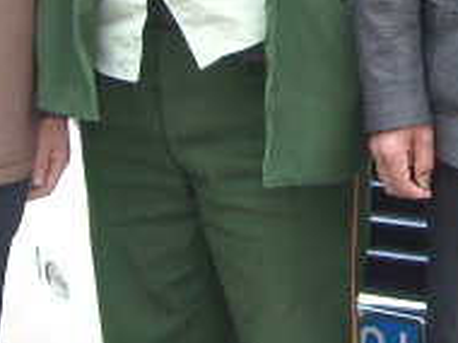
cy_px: -63
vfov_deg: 7.8
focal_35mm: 189
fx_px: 2497
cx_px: 456
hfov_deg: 10.4
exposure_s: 1/84
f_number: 2.8
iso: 64
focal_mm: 5.7
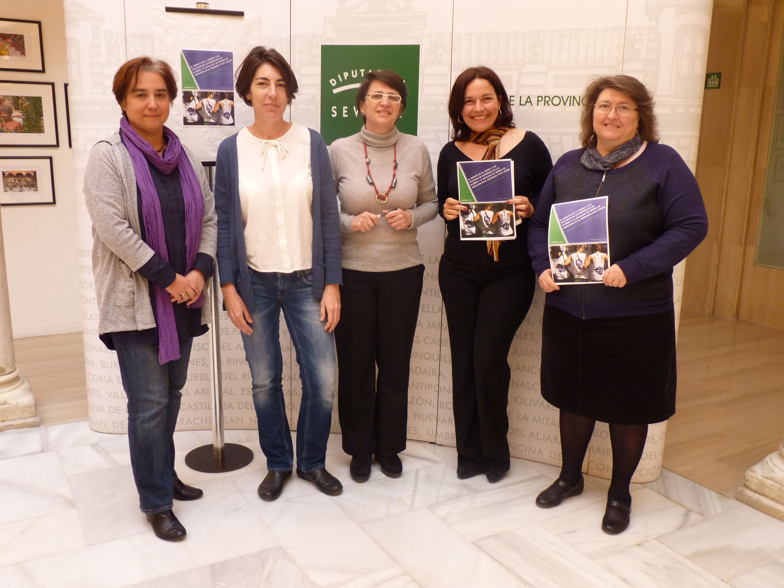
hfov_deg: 55.4
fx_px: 747
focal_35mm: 33
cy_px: 294
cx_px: 392
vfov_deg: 42.9
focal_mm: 5.9
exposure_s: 1/30
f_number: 3
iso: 200
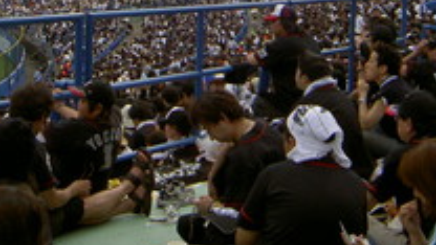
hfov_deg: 26.5
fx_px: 925
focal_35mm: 80
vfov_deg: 14.6
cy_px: -59
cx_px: 237
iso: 50
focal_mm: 5.6
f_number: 4.7
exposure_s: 1/400
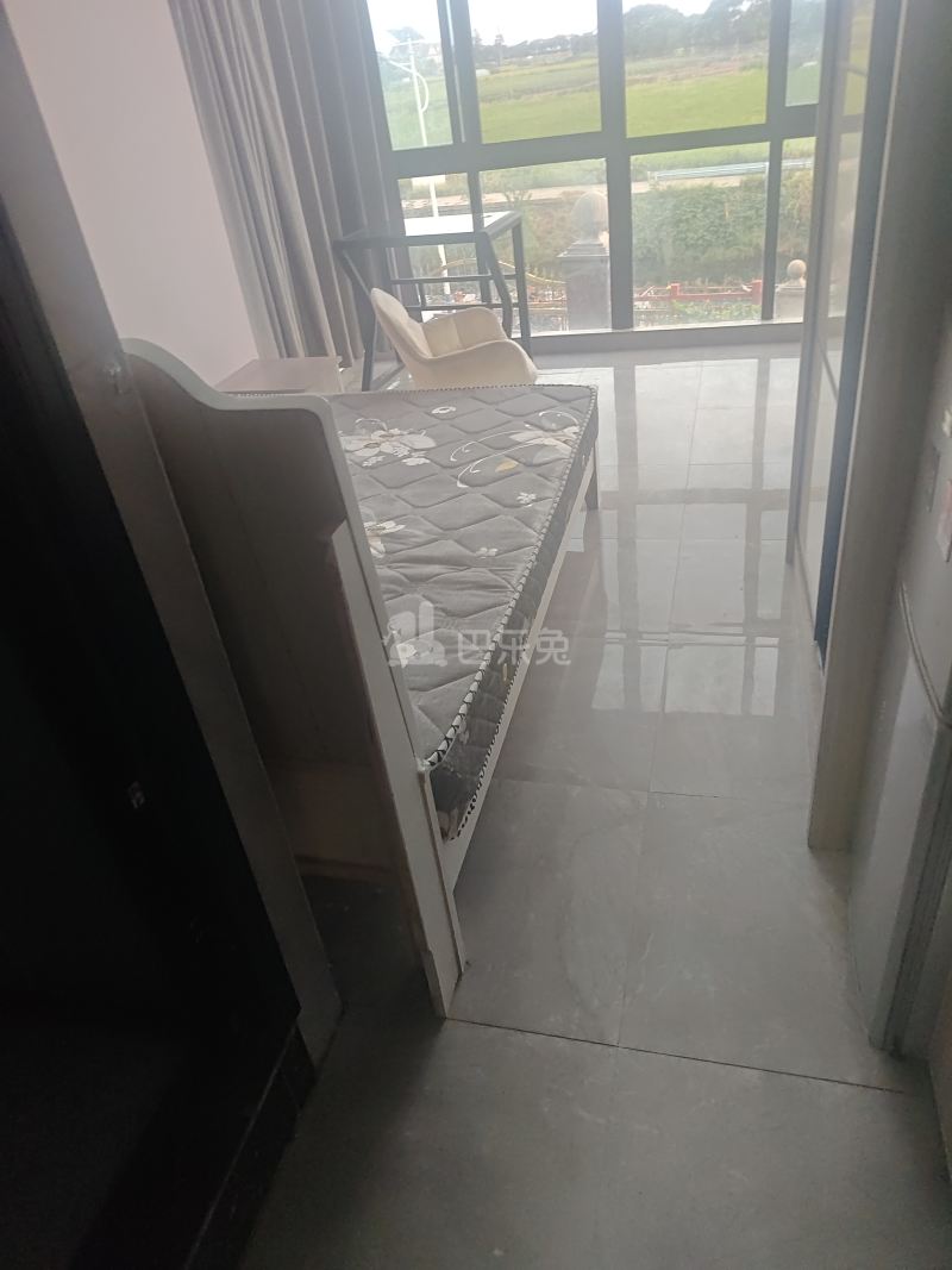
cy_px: 635
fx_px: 844
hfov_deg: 58.9
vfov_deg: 73.9
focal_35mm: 23
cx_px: 476
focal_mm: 5.56
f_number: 1.88
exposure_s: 1/50
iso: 1264
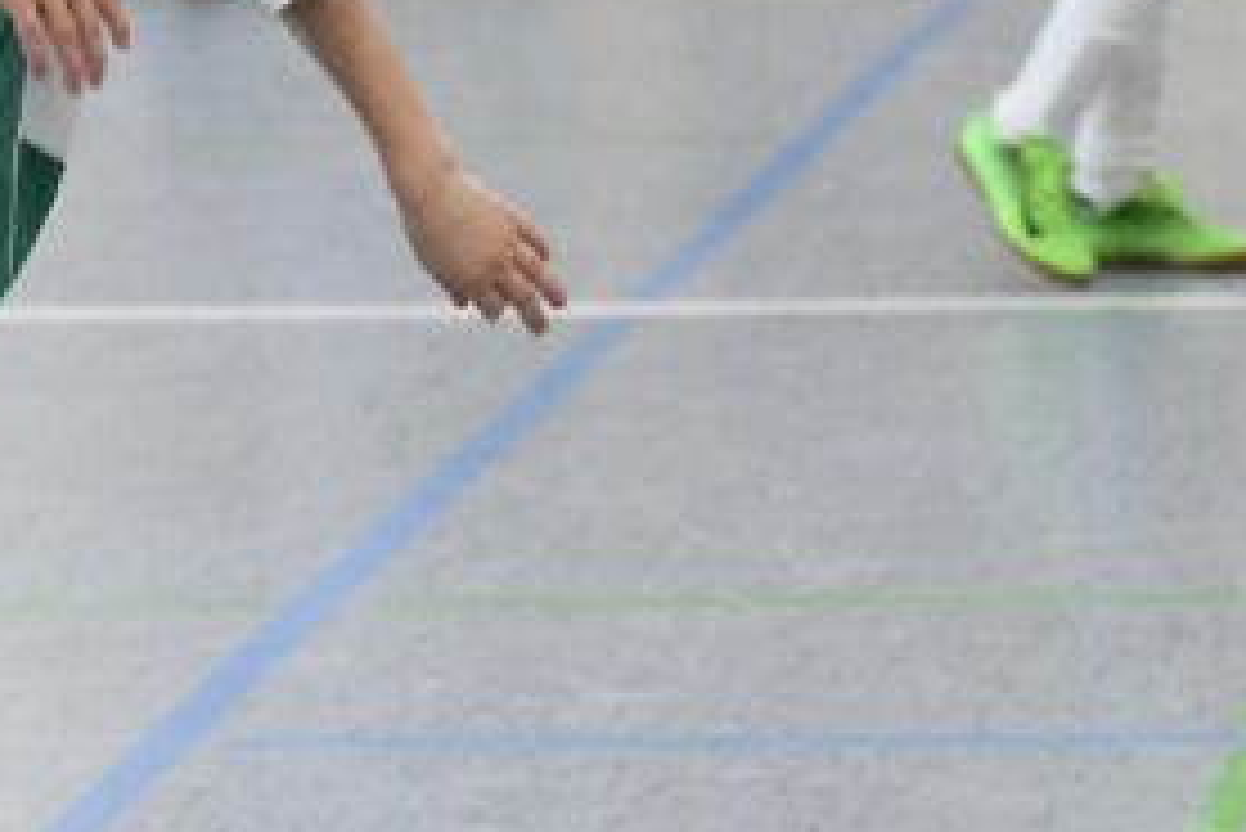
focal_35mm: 259
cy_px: 429
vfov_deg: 5.3
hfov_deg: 7.9
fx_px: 8969
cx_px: -256
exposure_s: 1/1600
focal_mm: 70
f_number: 2.8
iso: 8000
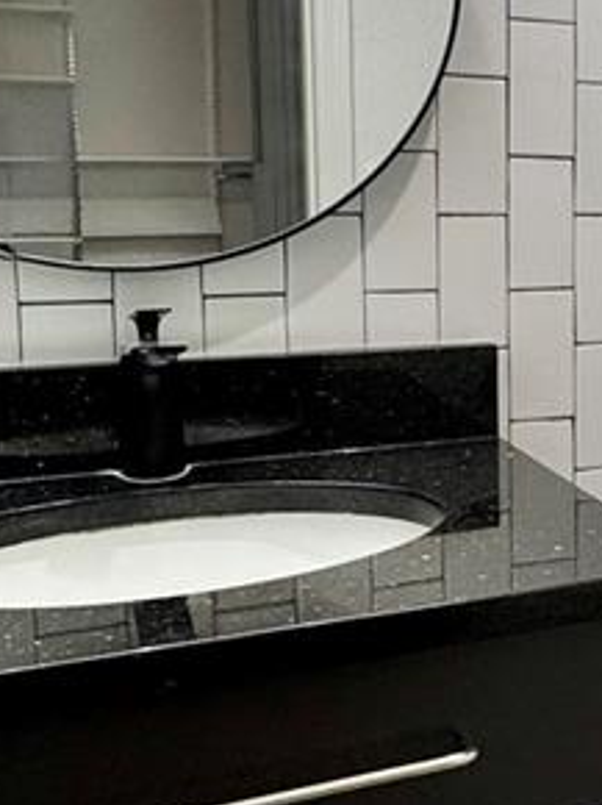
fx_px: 1347
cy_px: 308
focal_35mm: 58
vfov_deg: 33.1
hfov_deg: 20.9
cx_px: 938
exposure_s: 1/120
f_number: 2.2
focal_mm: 2.22
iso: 160
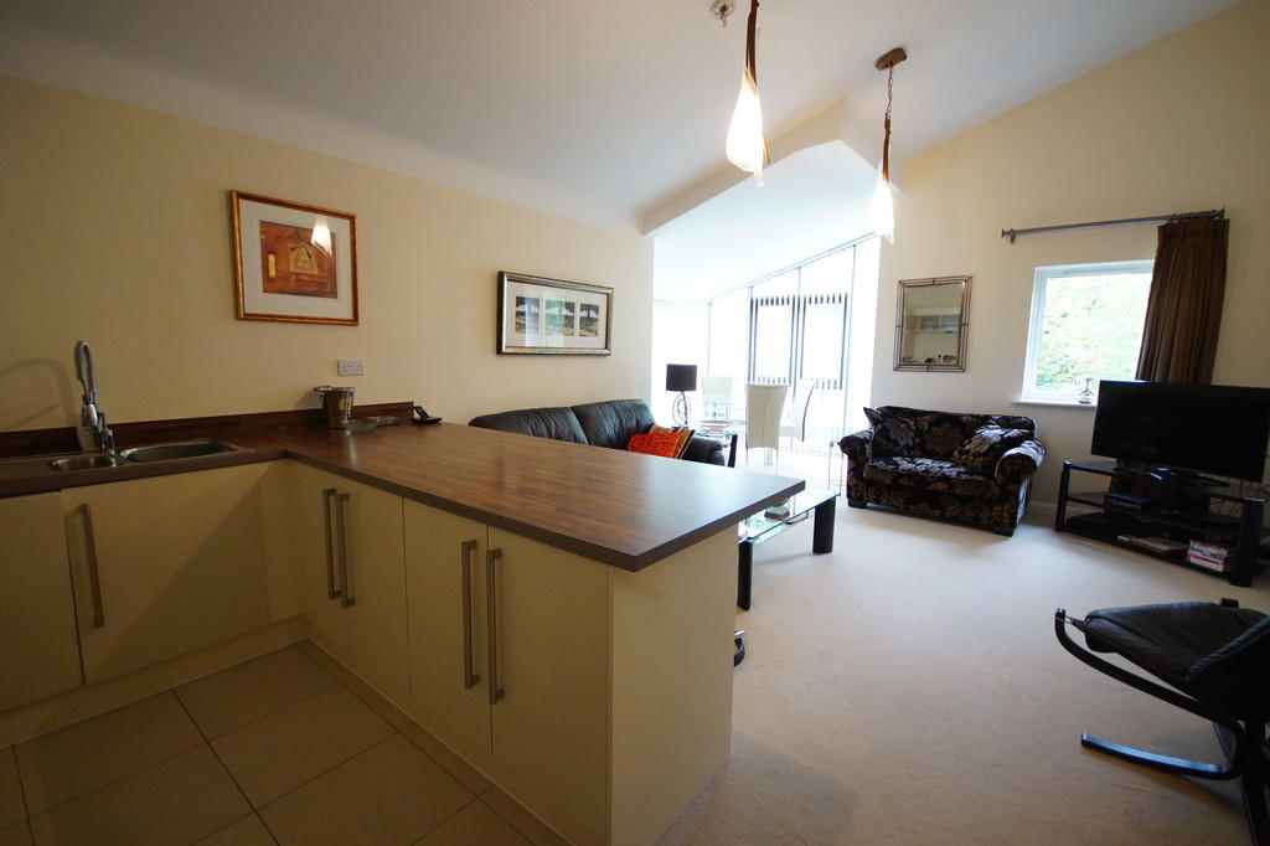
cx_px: 635
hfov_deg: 100.4
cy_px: 423
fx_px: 529
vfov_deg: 77.3
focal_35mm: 15
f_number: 4
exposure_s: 1/60
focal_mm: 10
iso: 1250
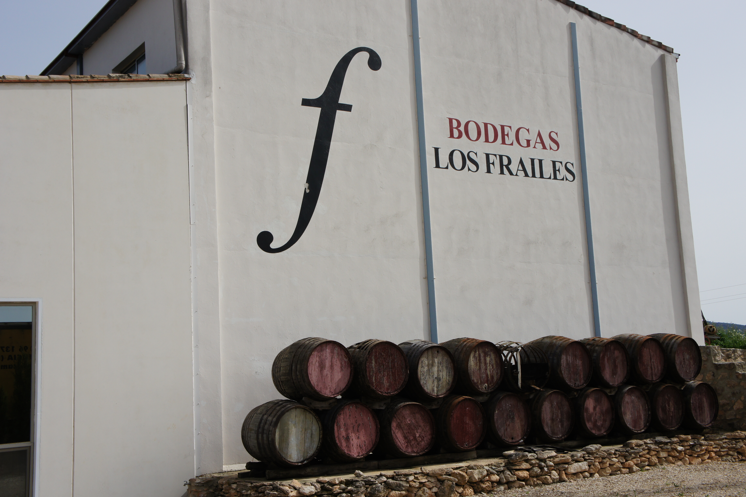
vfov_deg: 29.8
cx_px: 373
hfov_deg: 43.6
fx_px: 932
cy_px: 248
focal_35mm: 45
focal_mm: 30
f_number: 13
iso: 200
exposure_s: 1/320
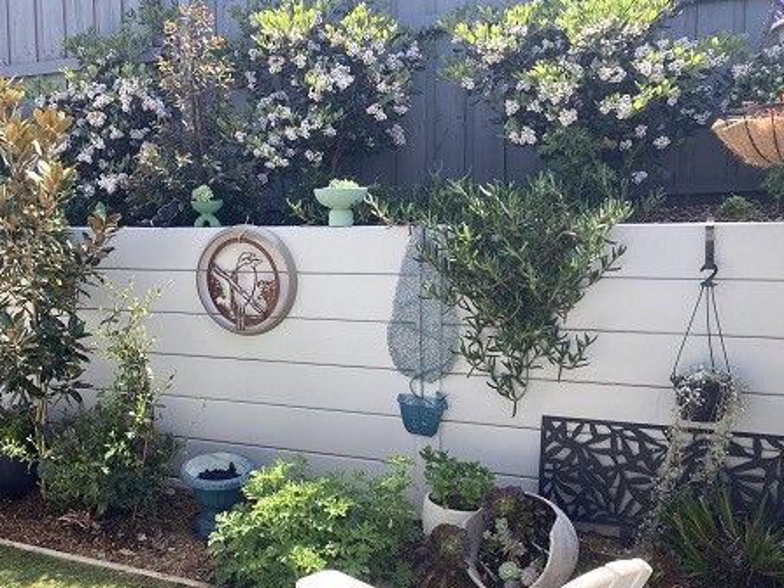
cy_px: 336
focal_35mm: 40
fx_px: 906
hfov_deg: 45.8
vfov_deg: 35.9
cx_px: 234
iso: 20
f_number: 1.8
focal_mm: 3.99
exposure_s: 1/414
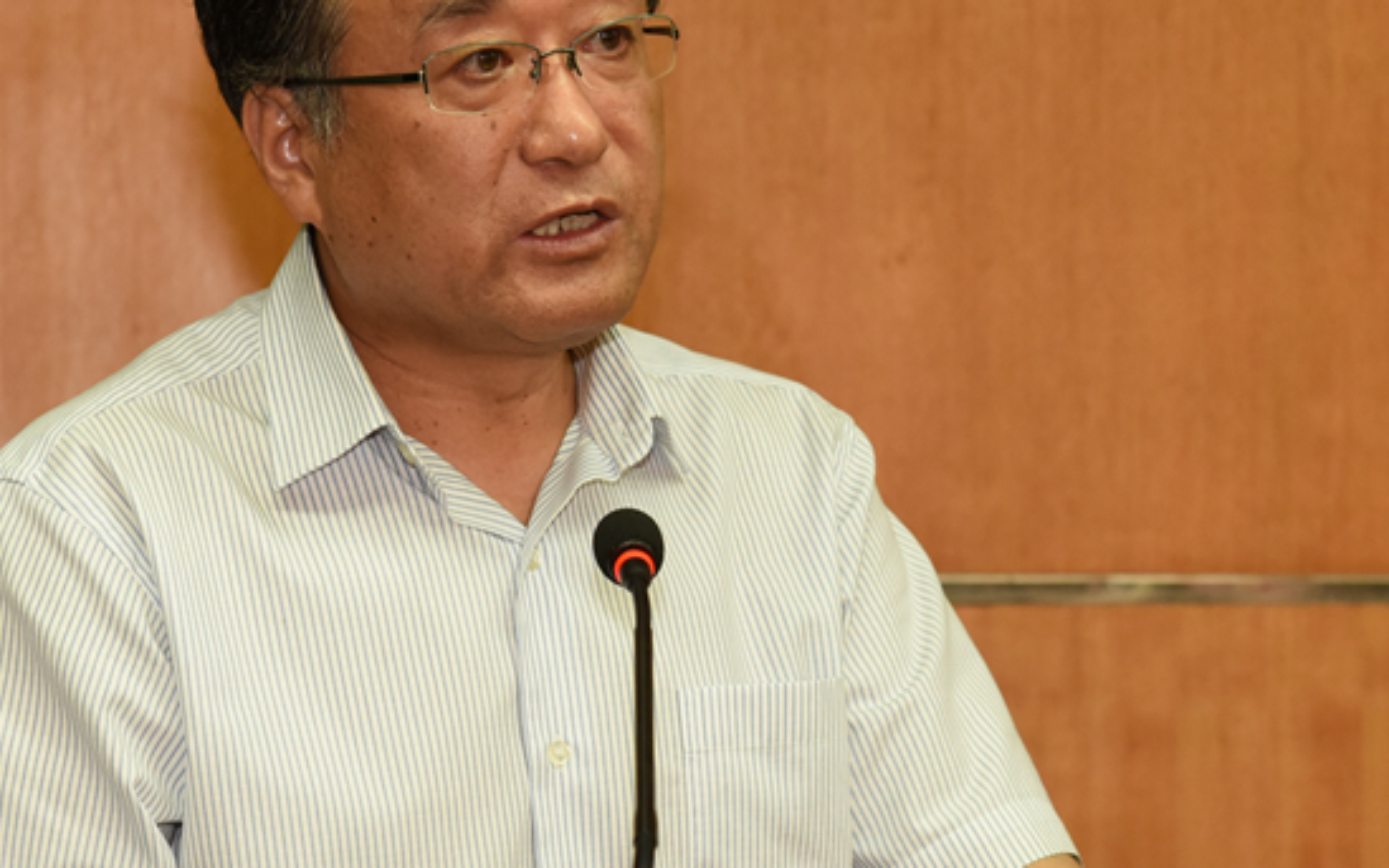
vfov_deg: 9.8
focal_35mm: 133
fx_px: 5034
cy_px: 578
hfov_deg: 15.7
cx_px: 870
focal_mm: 70
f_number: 5.6
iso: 1000
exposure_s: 1/100
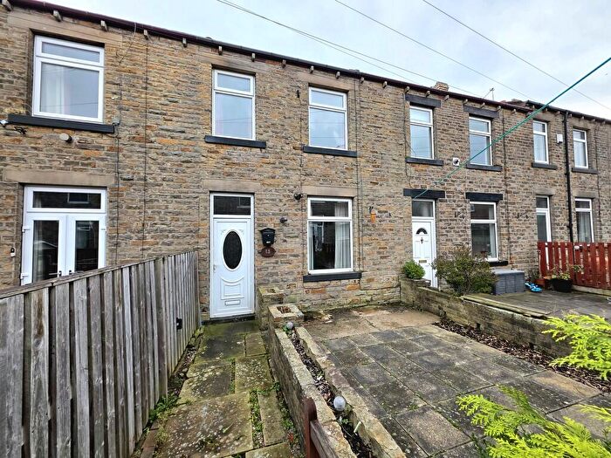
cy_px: 229
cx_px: 306
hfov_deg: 106.2
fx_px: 229
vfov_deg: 89.9
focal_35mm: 13
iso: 20
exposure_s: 1/120
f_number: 1.9
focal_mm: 2.2
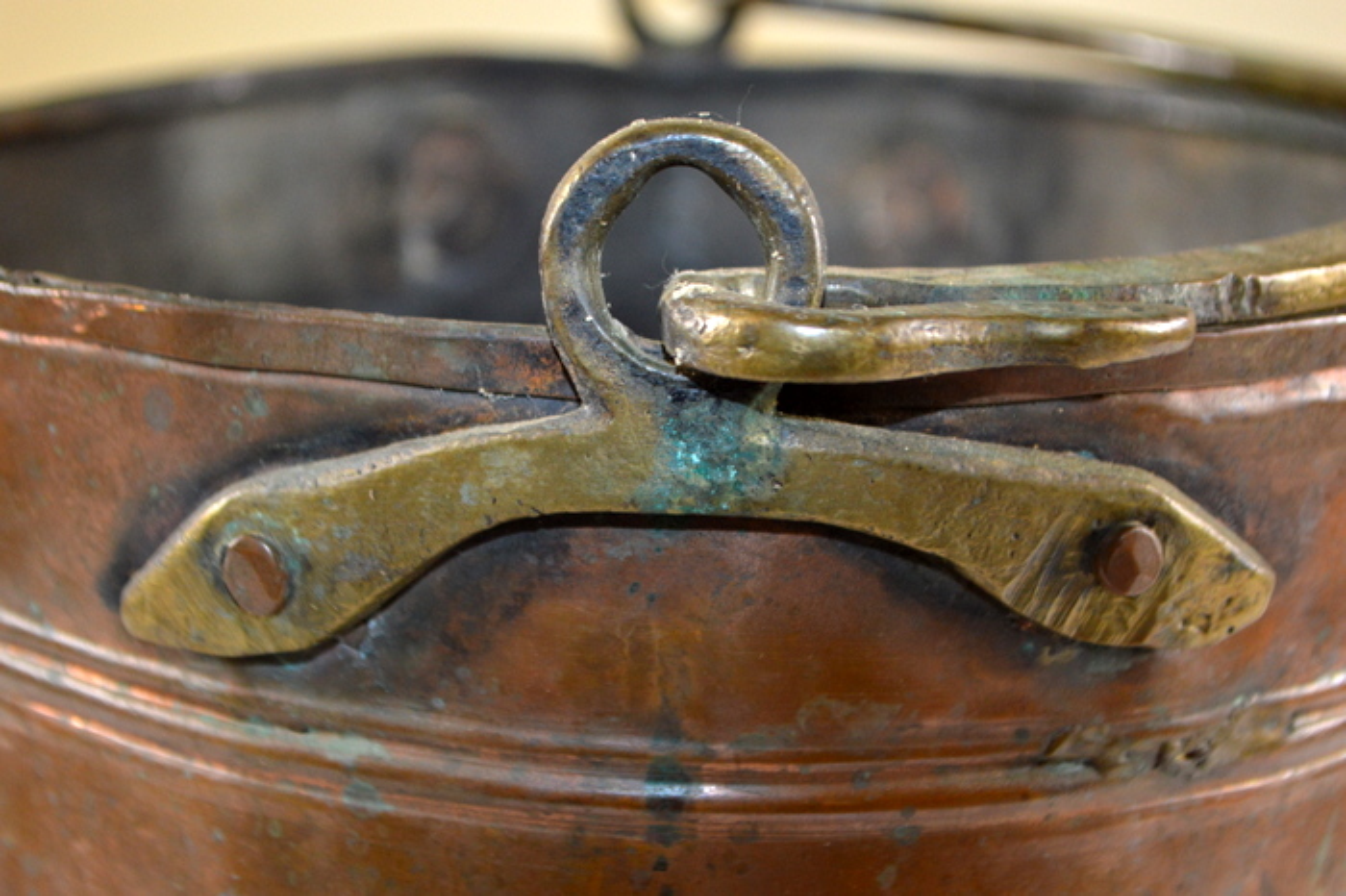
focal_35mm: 75
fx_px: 2803
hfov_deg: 27.0
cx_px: 673
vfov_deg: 18.2
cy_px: 448
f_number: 5.6
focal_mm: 50
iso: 1000
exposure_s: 1/60
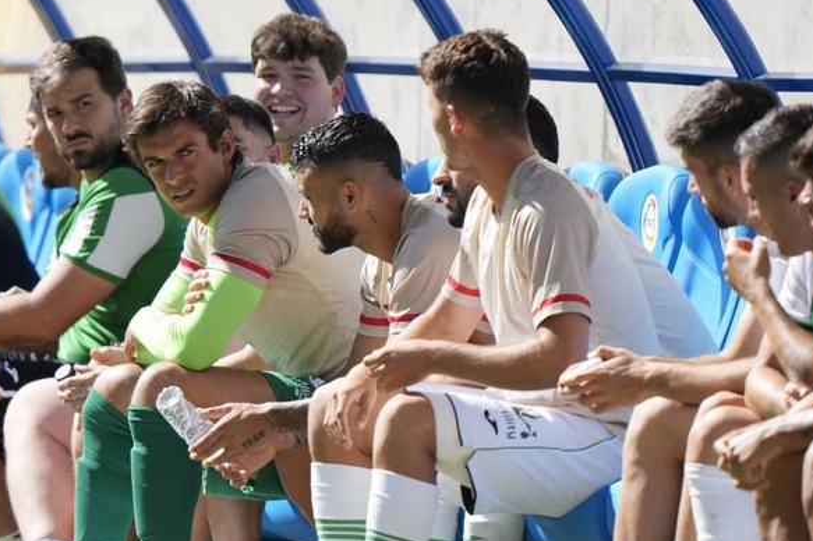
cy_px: 252
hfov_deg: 1.9
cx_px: 142
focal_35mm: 1098
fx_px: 24781
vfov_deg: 1.3
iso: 125
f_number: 2.8
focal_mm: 400
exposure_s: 1/1250
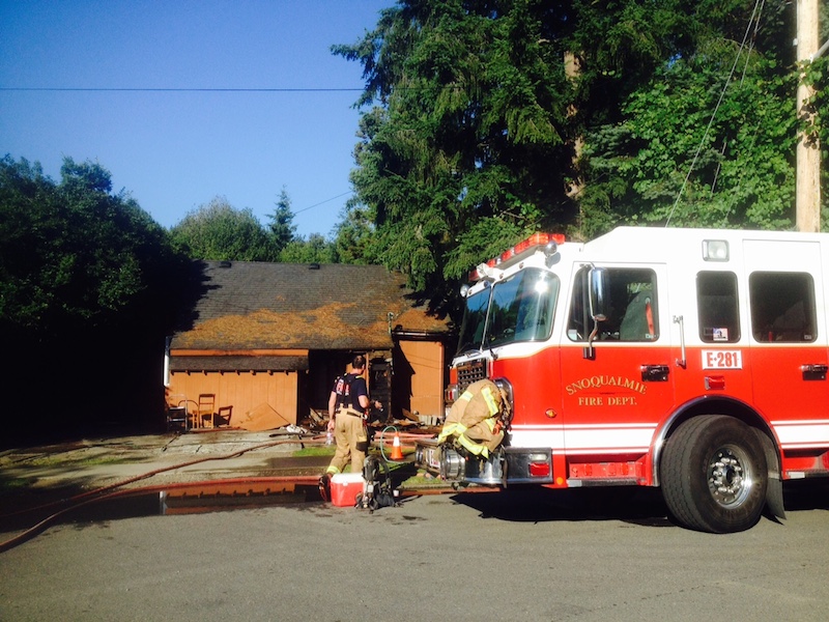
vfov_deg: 40.7
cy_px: 311
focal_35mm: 35
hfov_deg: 52.6
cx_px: 414
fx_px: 838
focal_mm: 4.28
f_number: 2.4
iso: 50
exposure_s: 1/1346
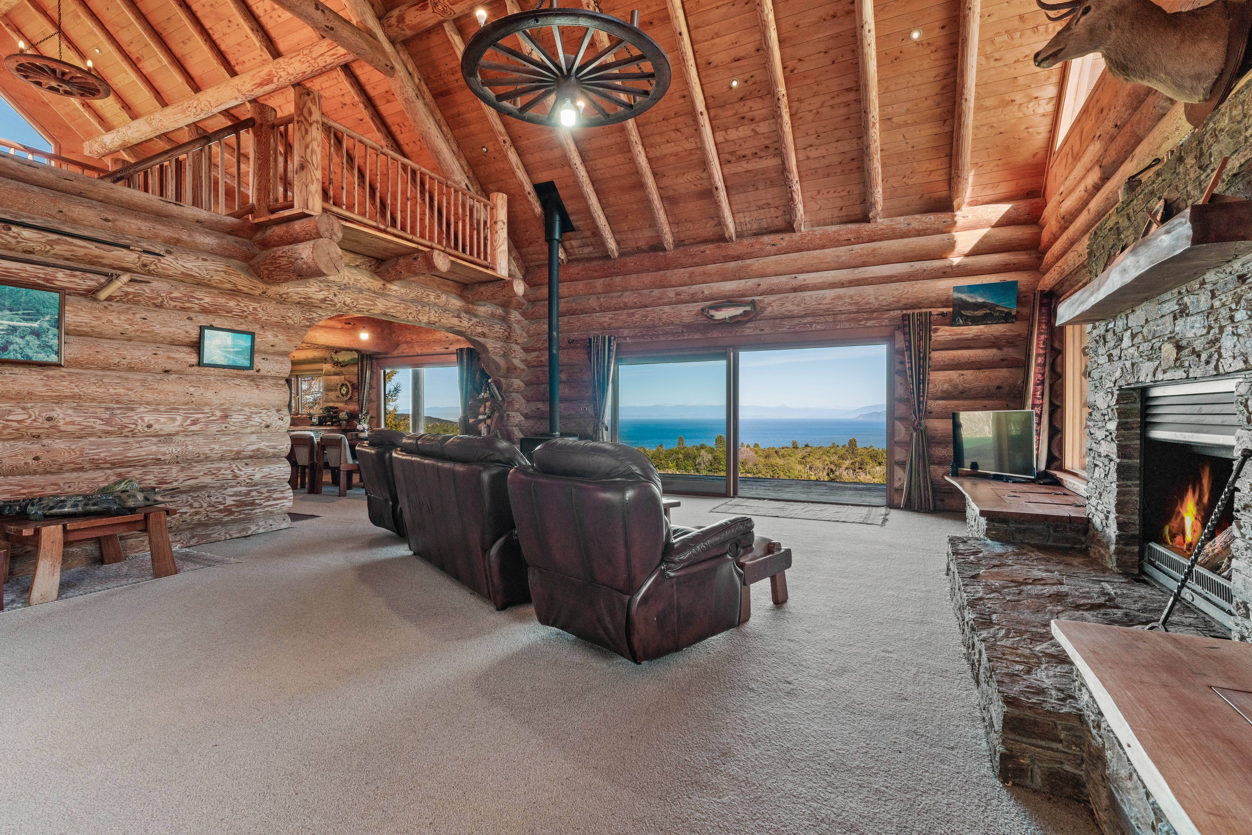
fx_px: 577
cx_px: 626
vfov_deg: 71.7
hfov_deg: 94.6
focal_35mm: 17
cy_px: 418
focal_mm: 16.6
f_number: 8
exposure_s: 1/80
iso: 1000
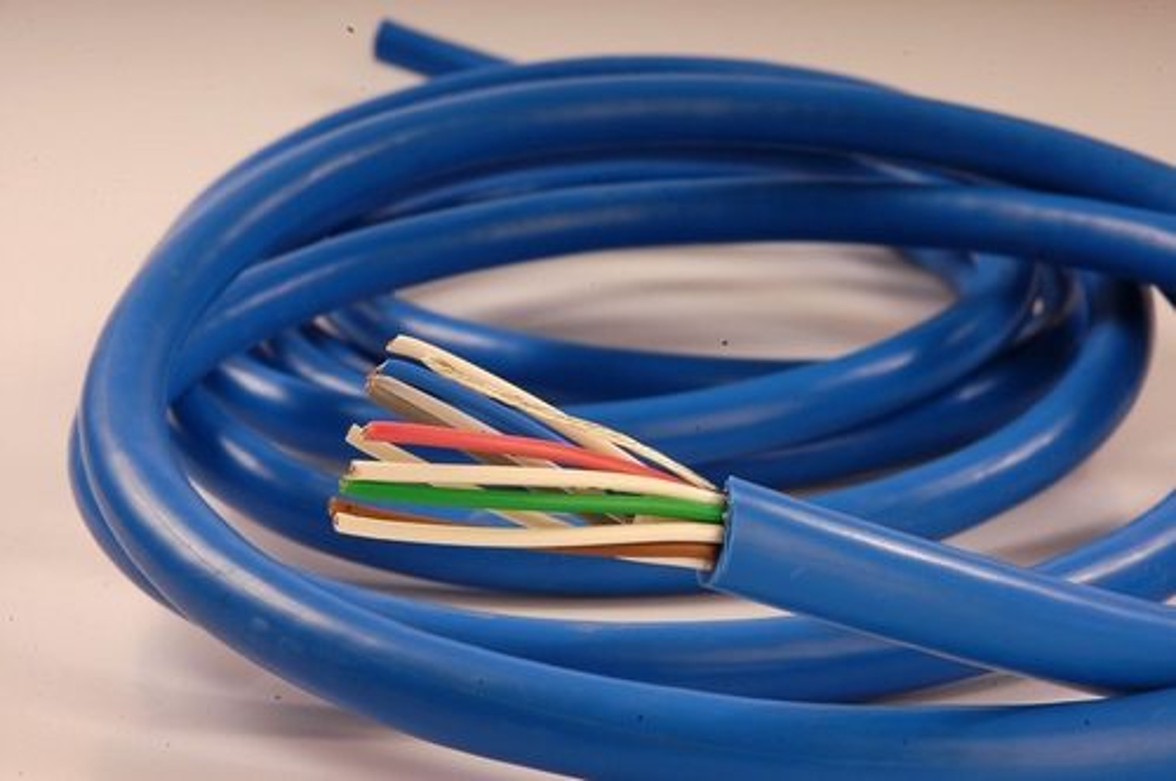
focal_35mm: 105
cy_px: 390
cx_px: 588
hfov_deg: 19.5
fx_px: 3426
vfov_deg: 13.0
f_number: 16
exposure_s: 1/200
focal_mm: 70
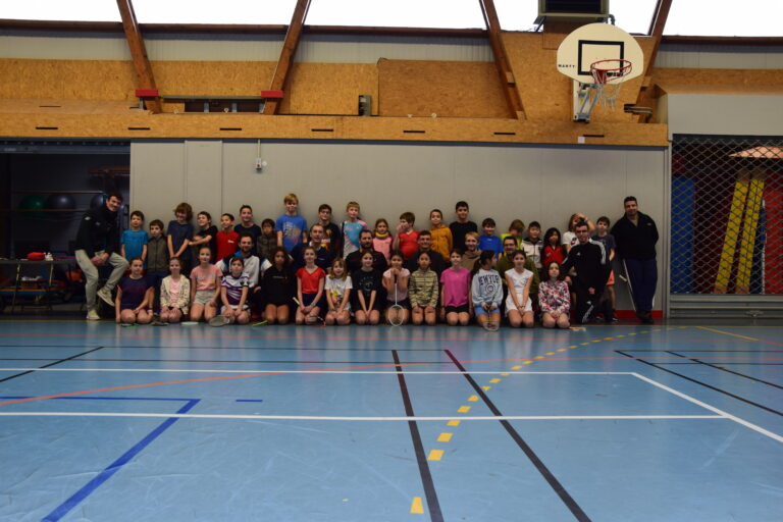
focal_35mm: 32
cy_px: 261
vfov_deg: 41.7
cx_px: 392
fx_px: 685
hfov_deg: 59.5
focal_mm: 21
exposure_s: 1/25
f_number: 7.1
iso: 400
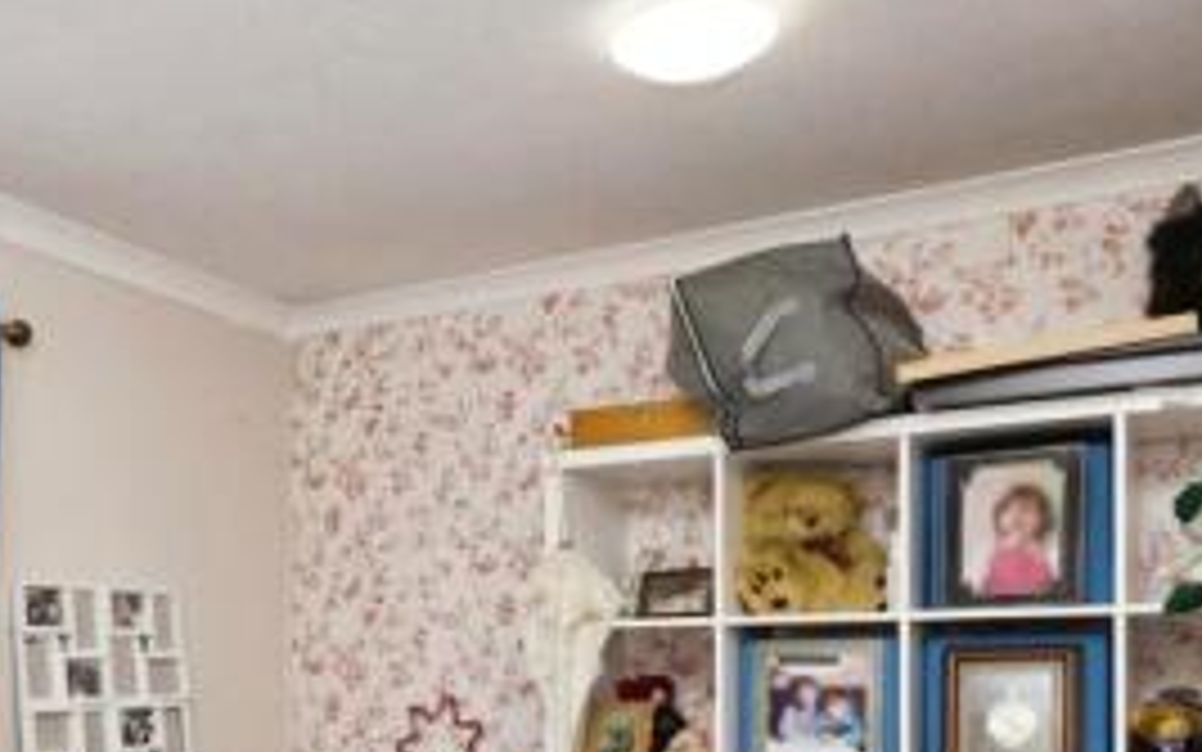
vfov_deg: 30.8
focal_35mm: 40
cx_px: 272
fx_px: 1311
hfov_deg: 47.1
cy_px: 651
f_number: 8
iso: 400
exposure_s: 1/60
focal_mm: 16
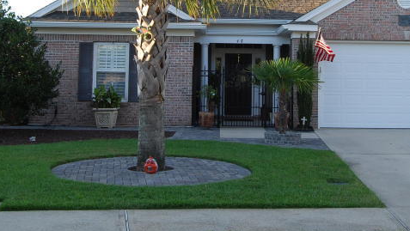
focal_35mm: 53
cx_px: 215
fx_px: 577
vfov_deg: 22.2
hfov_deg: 39.1
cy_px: 30
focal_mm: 18
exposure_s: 1/125
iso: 140
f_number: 5.6
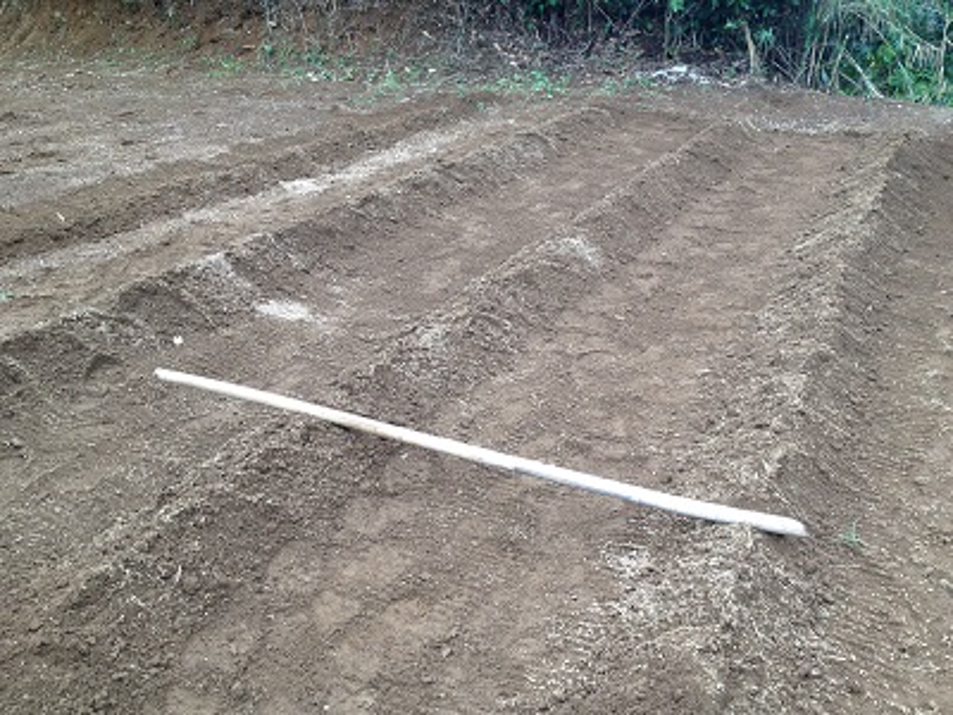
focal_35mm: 35
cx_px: 476
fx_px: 964
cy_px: 358
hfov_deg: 52.6
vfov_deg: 40.7
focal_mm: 4.28
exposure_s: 1/216
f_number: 2.4
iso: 50
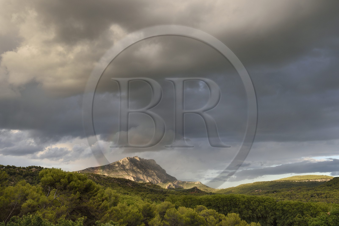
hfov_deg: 43.6
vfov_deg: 29.8
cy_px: 113
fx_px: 423
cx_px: 170
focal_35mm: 45
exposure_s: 1/250
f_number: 8
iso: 400
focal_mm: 45
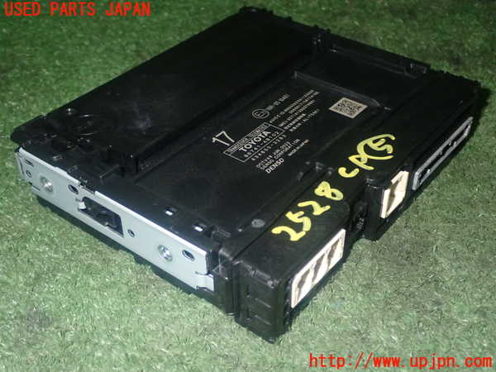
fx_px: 673
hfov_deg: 40.4
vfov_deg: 30.9
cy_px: 186
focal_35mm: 47
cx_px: 248
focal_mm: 8.4
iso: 800
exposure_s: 1/50
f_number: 9
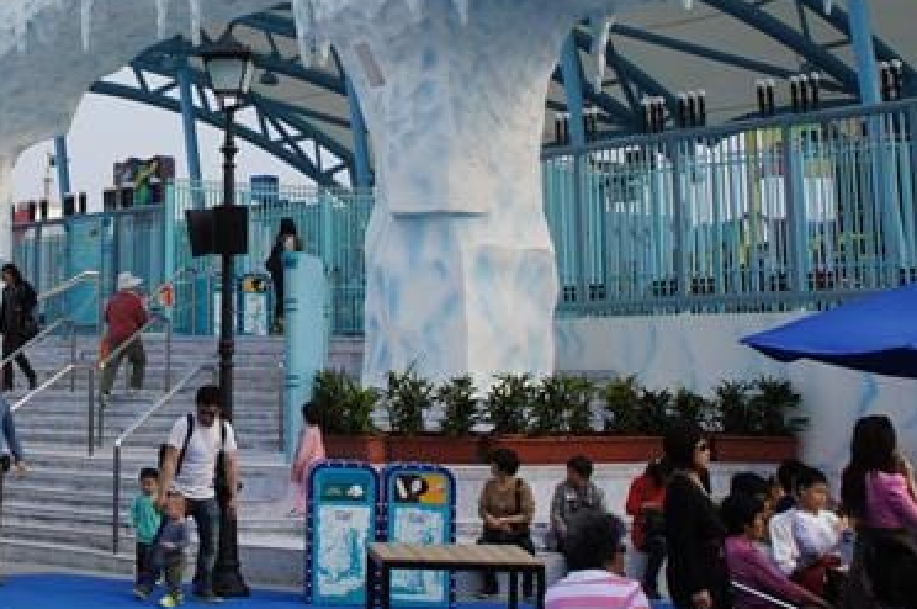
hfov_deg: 27.5
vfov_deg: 18.6
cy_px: 0
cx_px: 94
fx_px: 1806
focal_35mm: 71
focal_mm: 22
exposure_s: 1/250
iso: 320
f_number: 11
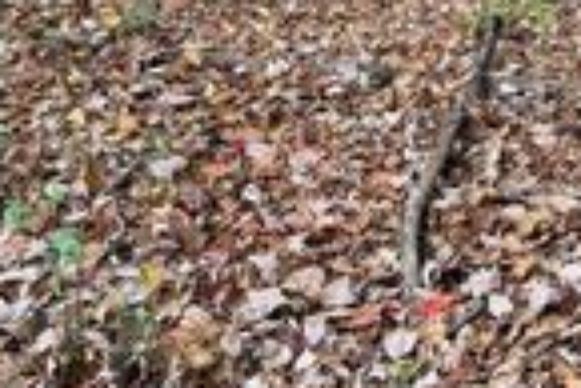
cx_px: 541
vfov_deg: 15.0
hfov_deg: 22.9
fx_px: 1389
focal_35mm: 86
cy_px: -150
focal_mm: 6.76
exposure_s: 1/121
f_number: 1.78
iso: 80
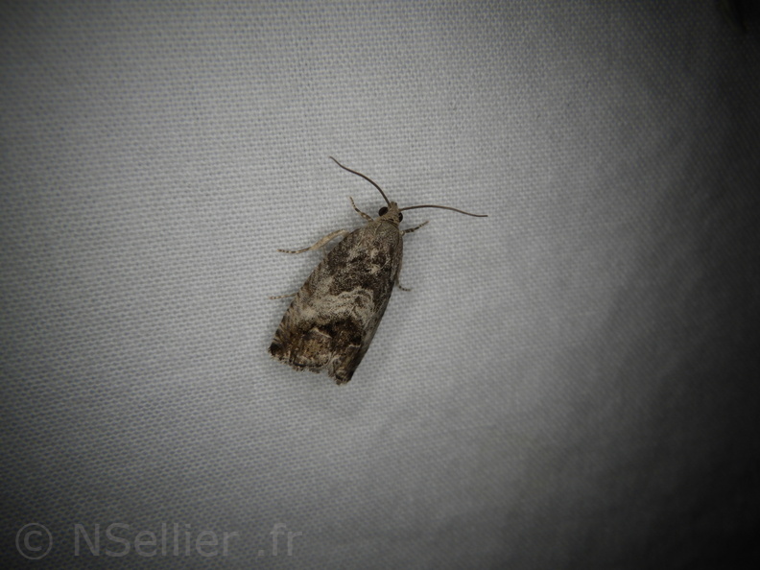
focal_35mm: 34
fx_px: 746
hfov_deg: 54.0
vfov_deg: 41.8
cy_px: 285
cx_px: 380
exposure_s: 1/1250
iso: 125
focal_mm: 6.1
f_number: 4.6
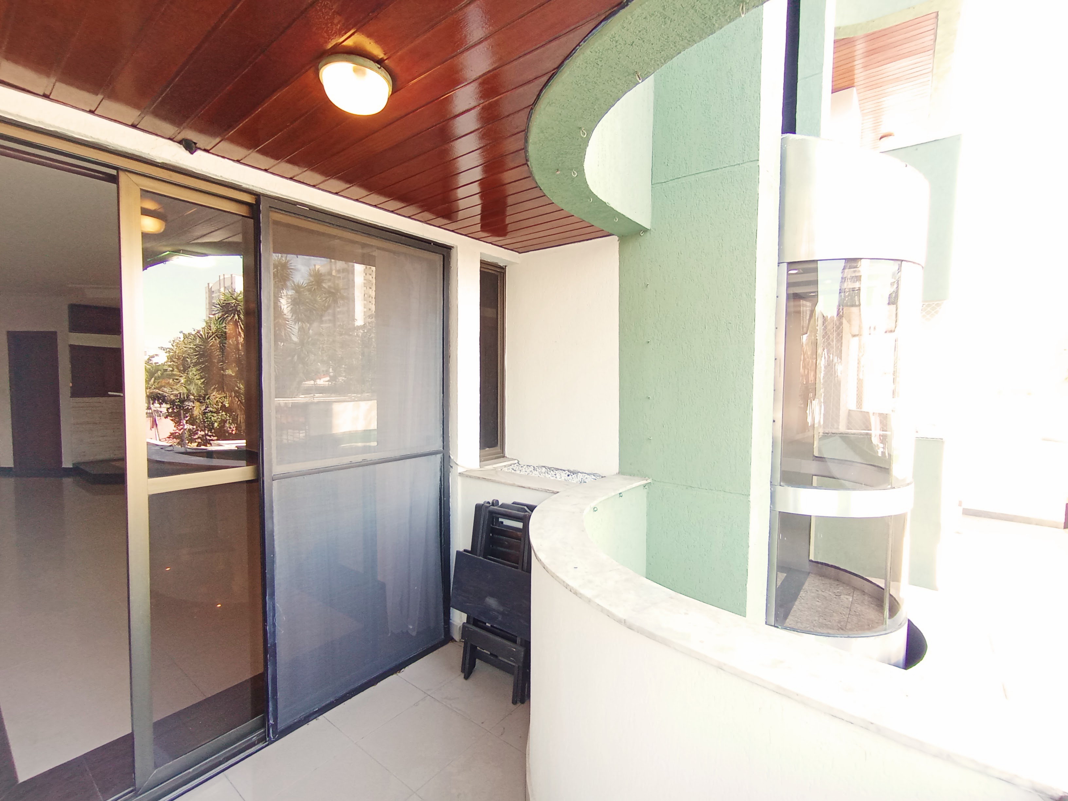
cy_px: 400
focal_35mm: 16
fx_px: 494
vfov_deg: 78.1
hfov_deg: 94.5
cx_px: 534
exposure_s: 1/60
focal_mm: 1.65
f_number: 2.2
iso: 108
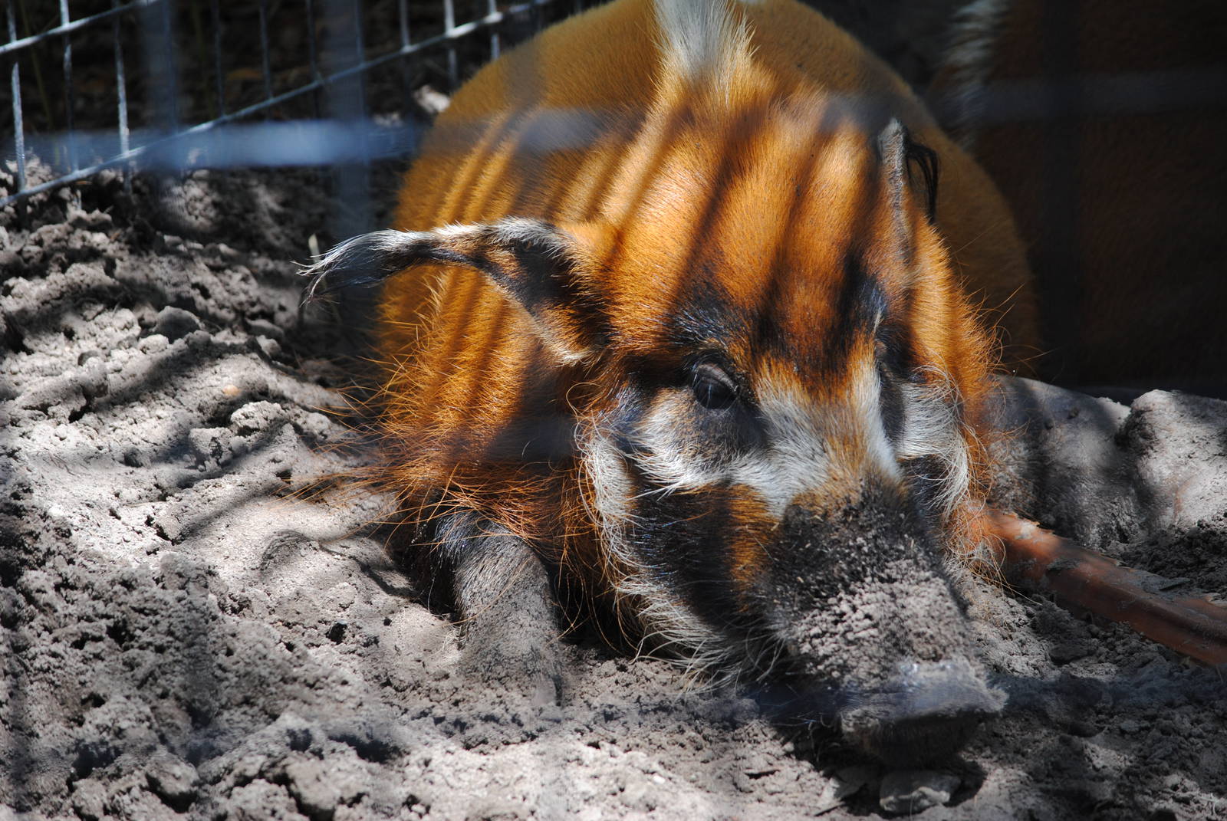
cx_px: 614
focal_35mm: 195
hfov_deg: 10.5
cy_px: 410
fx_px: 6654
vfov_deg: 7.1
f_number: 4.8
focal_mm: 130
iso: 200
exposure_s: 1/320
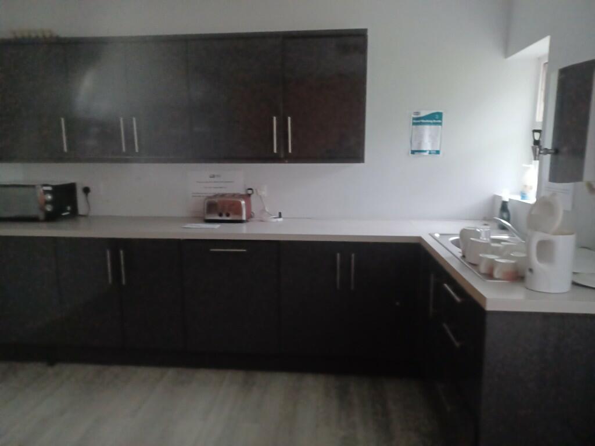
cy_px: 223
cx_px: 298
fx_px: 430
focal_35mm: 25
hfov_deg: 69.4
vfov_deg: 54.9
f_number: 1.8
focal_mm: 4.6
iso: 1000
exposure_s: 1/20
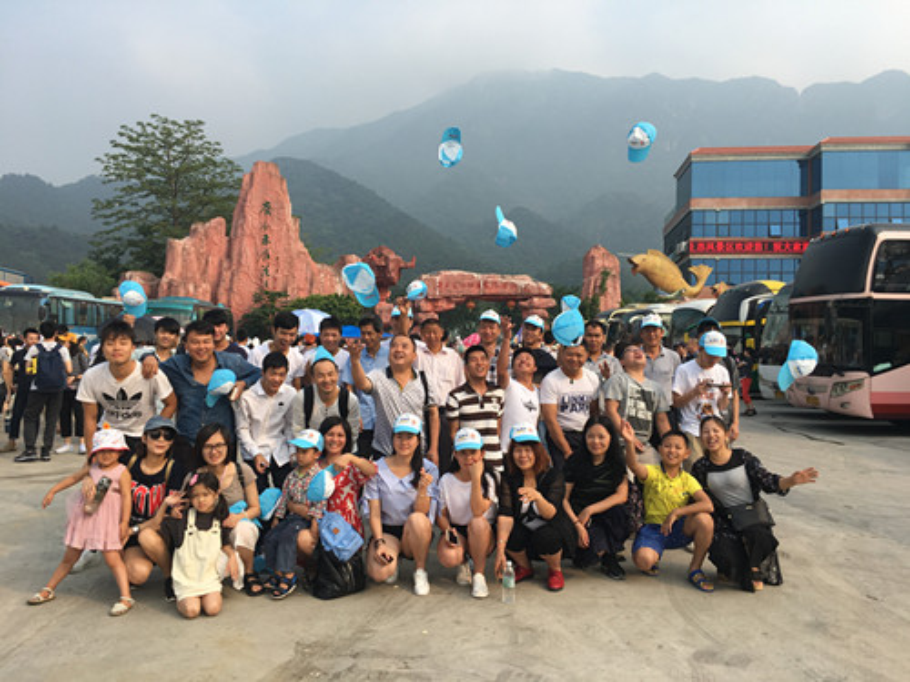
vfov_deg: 48.2
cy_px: 341
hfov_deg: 61.7
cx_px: 455
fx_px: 762
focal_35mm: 29
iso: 25
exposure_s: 1/1115
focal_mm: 4.15
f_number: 2.2
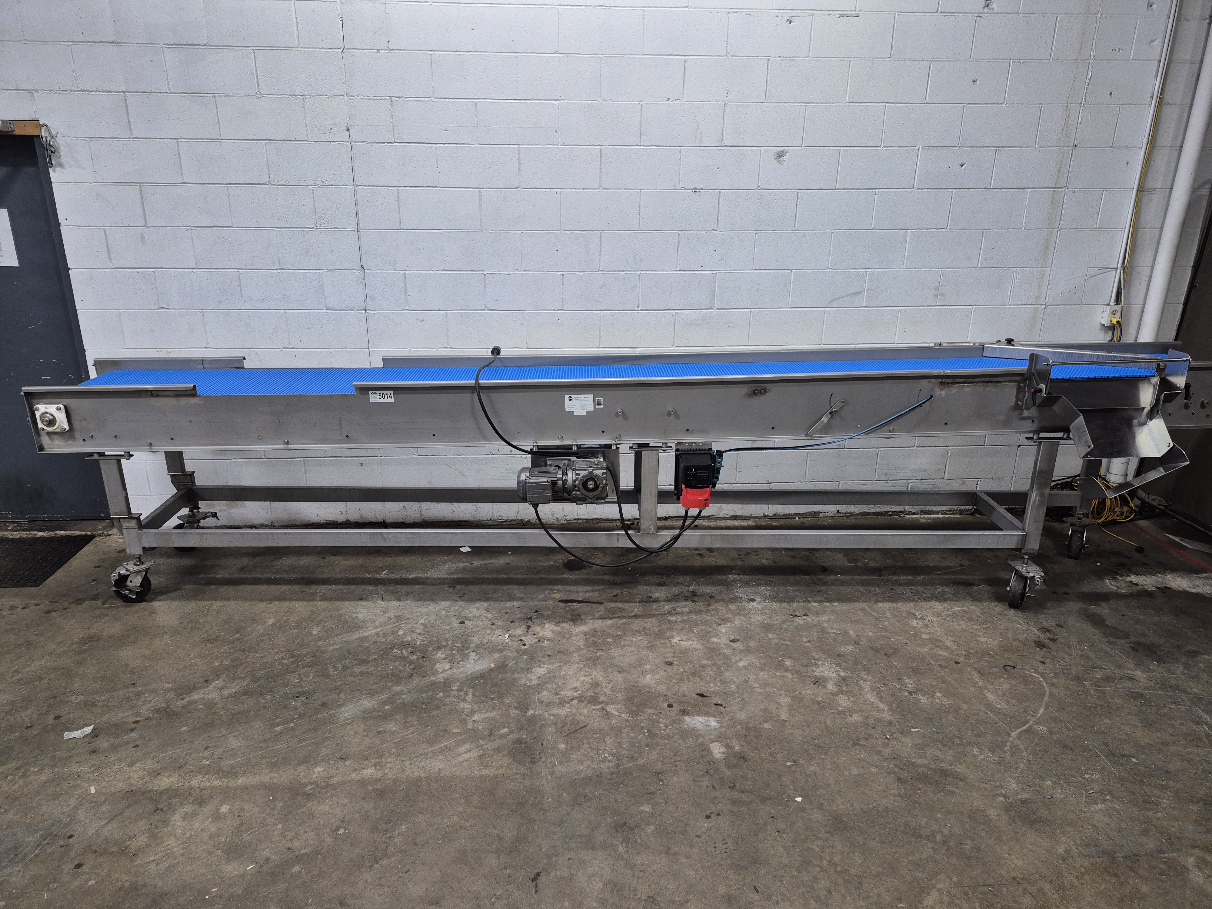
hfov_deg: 73.9
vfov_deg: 58.9
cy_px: 454
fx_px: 805
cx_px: 606
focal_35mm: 23
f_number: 1.8
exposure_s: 1/120
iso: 250
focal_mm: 5.4
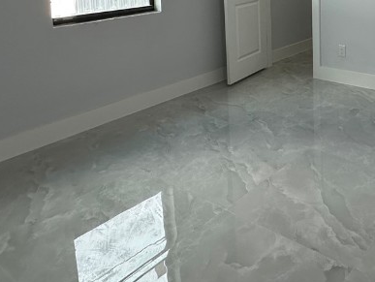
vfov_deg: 35.1
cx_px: 336
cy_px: 0
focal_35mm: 37
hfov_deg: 45.5
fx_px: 401
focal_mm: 2.22
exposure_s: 1/120
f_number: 2.2
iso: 100
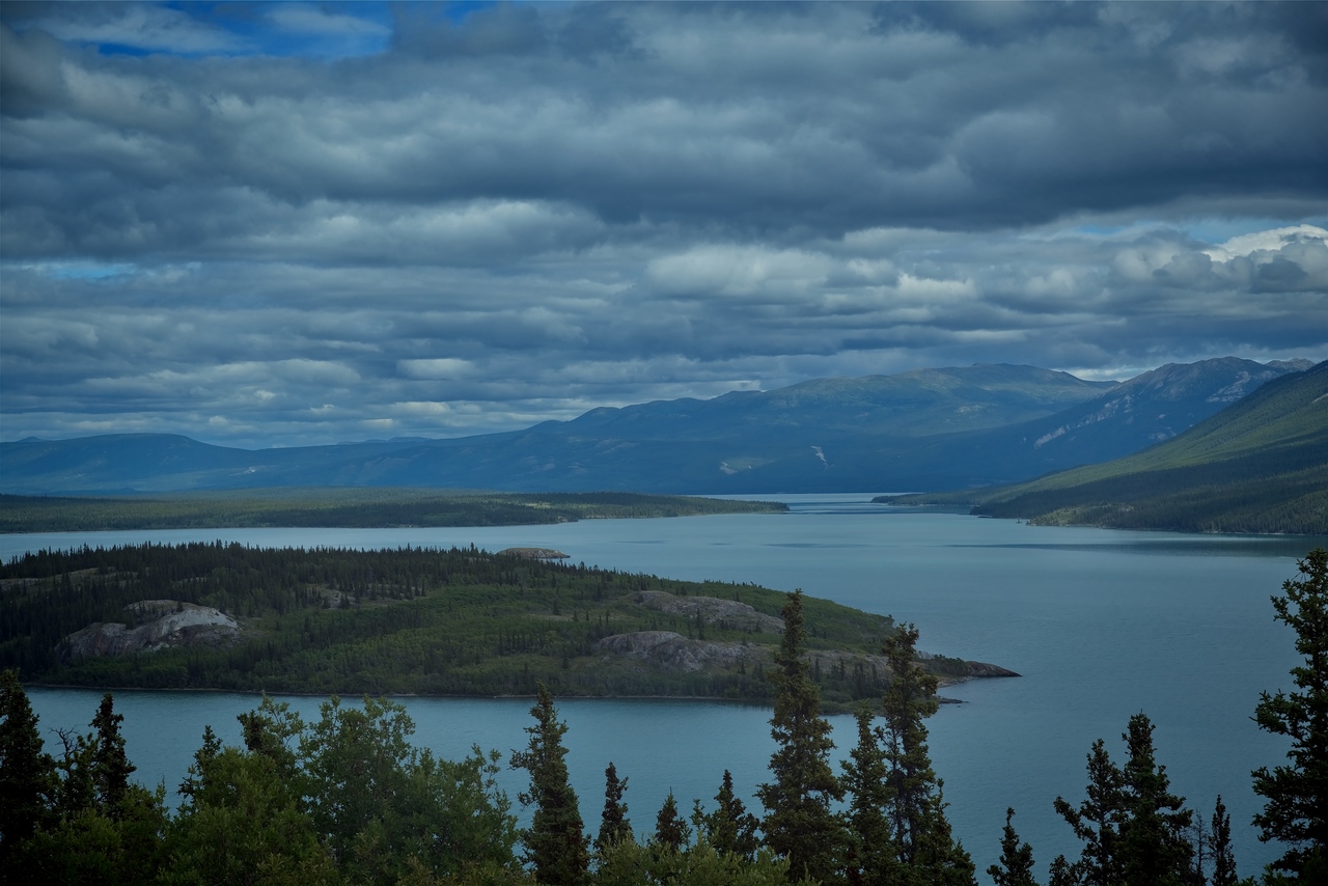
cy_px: 443
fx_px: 2767
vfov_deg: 18.2
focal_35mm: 75
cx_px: 664
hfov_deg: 27.0
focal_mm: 75
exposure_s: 1/160
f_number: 6.3
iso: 100
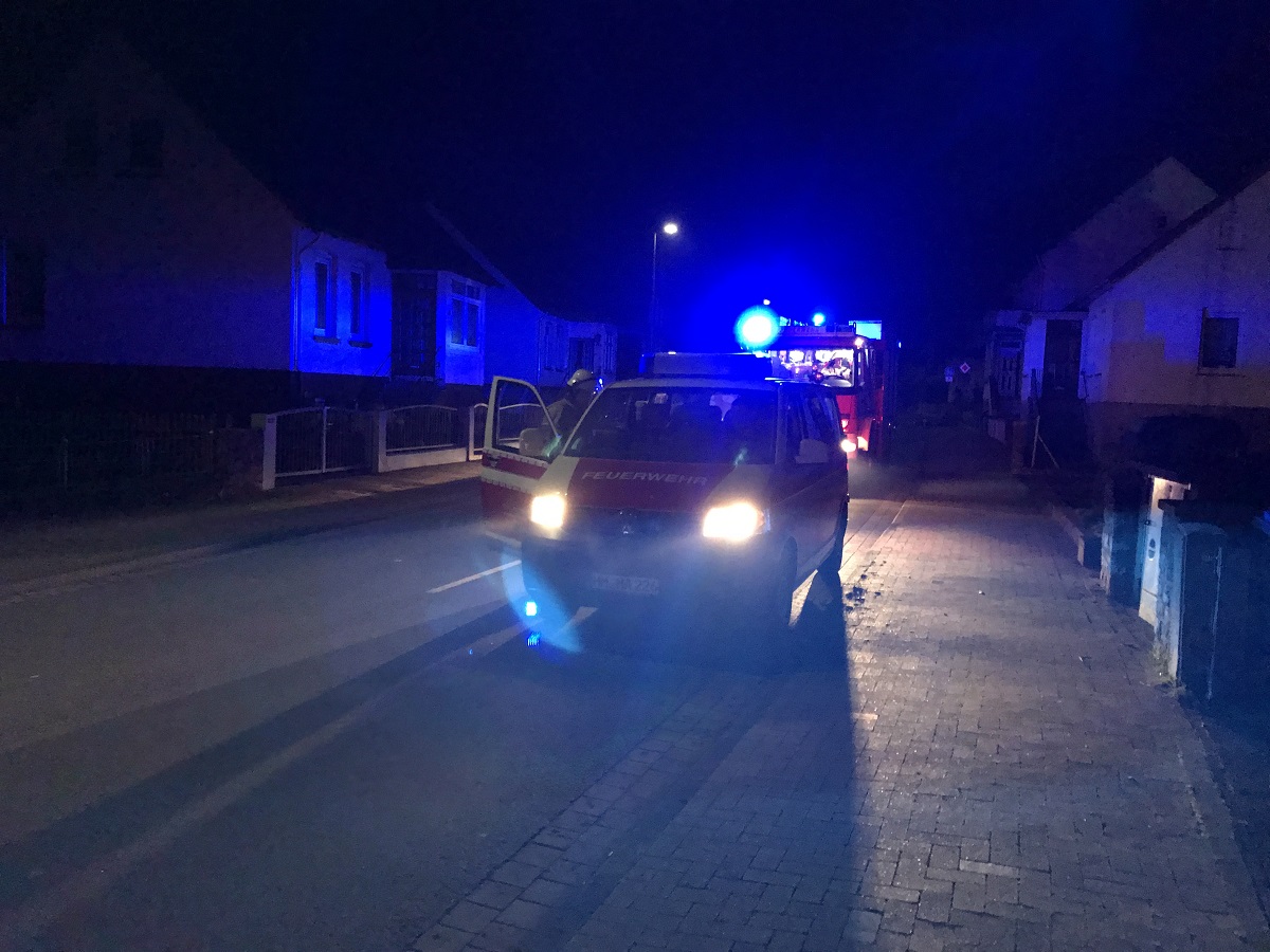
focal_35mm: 28
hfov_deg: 63.4
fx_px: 1027
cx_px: 635
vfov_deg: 49.7
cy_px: 476
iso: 80
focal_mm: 3.99
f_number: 1.8
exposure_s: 1/5
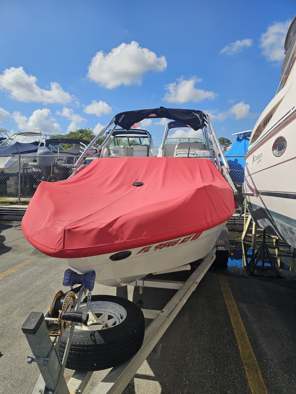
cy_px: 197
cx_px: 148
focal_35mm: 23
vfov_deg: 73.9
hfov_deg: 58.9
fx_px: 262
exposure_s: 1/1135
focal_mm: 6.3
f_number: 1.7
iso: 10
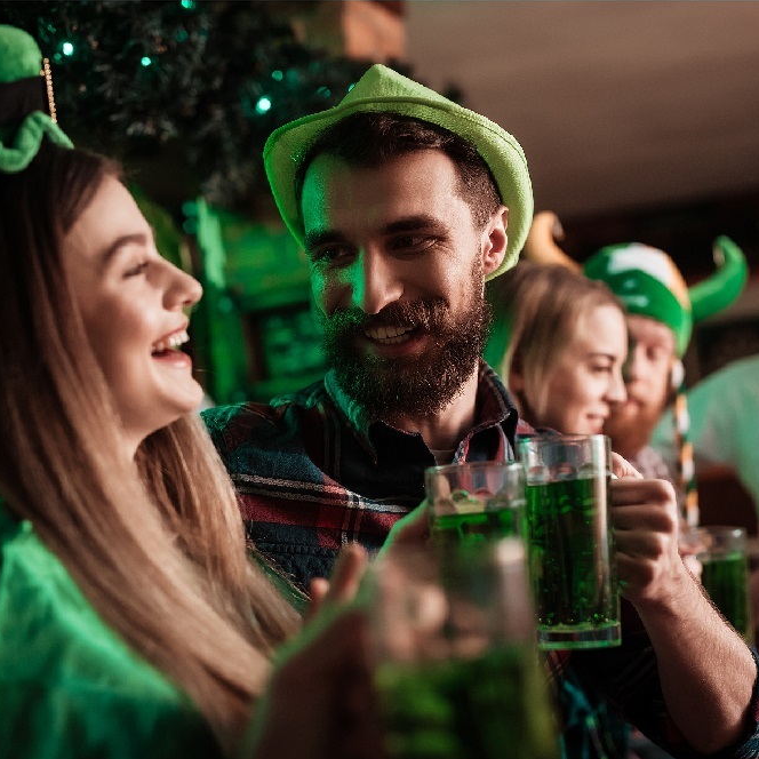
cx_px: 383
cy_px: 380
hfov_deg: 26.9
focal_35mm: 64
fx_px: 1588
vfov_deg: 26.9
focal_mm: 50
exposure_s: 1/80
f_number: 2.5
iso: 400
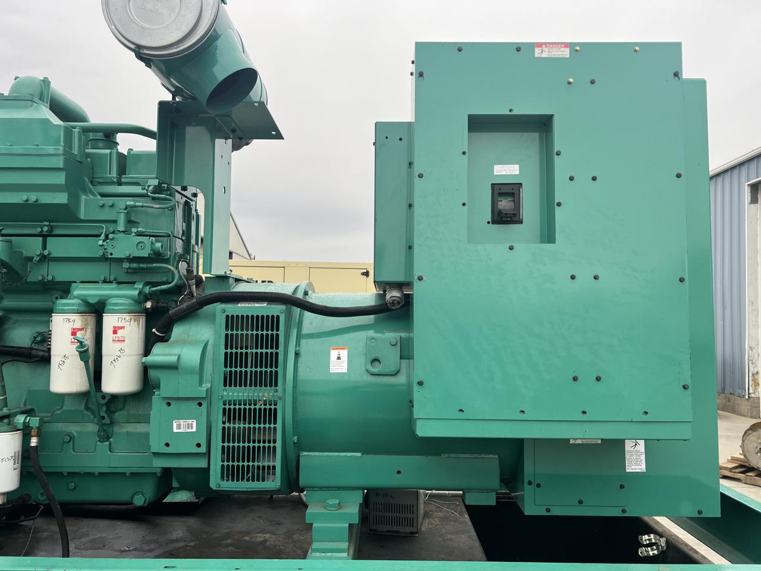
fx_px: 572
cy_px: 286
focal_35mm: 26
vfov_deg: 53.1
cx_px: 380
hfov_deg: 67.3
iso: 50
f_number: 1.5
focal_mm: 5.7
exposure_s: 1/448
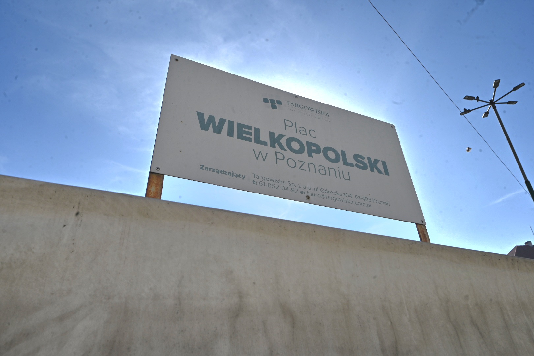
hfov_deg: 73.7
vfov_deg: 53.1
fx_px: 356
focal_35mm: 24
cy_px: 178
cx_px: 267
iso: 100
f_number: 14
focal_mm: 24
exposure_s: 1/400
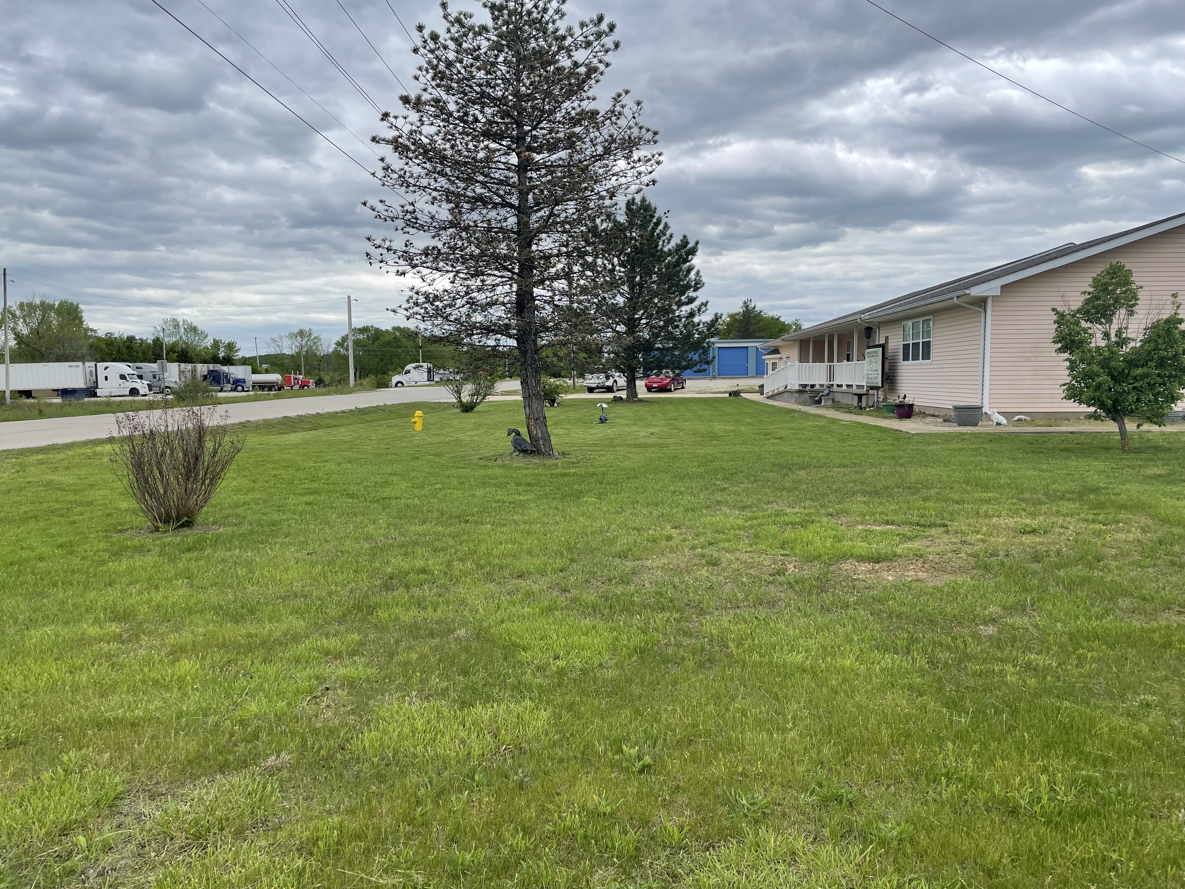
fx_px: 890
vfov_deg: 53.1
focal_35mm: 26
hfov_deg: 67.3
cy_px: 444
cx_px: 592
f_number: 1.6
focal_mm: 4.2
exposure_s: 1/2398
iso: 32
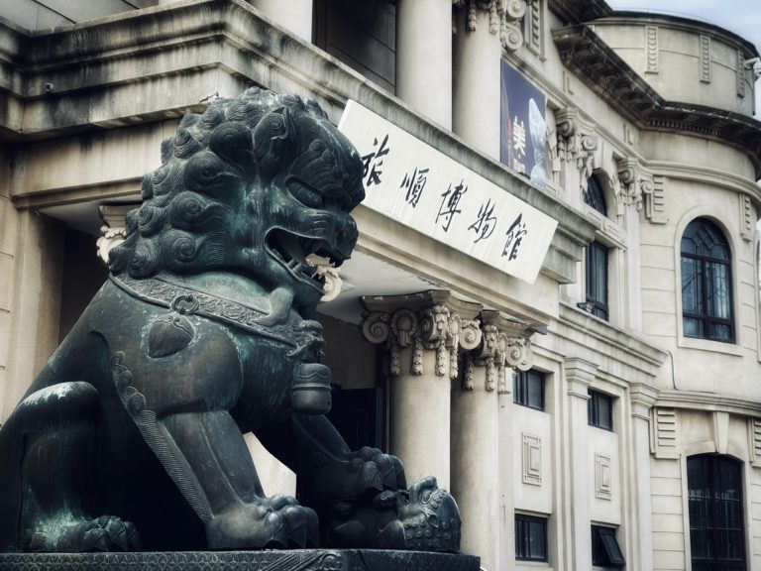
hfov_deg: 30.3
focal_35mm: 64
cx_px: 380
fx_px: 1407
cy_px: 286
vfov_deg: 22.9
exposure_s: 1/506
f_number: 2.2
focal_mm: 7.5
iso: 20
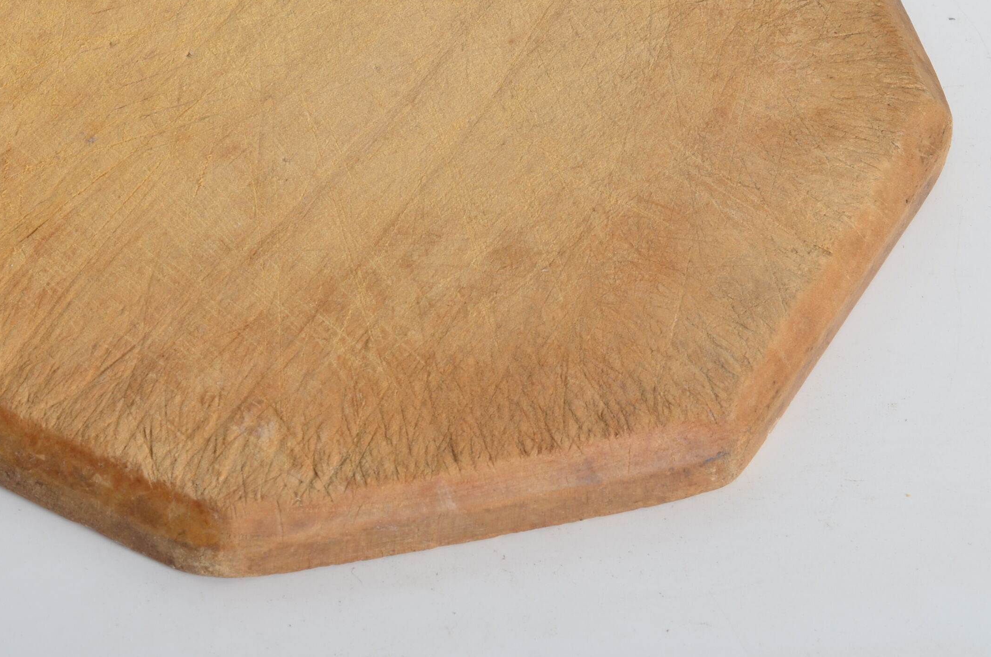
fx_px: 3599
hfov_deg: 15.6
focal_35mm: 131
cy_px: 103
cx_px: 324
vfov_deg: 10.4
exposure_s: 1/125
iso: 100
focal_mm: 50
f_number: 14
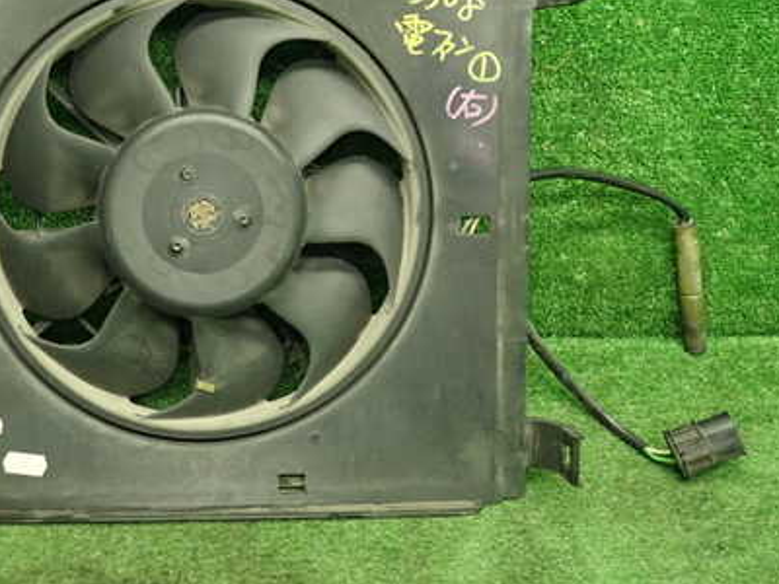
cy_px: 199
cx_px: 284
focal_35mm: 45
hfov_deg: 41.7
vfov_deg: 31.9
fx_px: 1013
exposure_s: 1/100
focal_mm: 5.5
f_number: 2.3
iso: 800
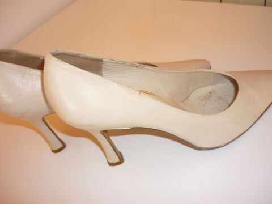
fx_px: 259
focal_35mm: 33
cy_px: 102
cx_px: 136
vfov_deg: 42.9
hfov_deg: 55.4
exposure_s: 1/30
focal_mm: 5.5
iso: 100
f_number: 2.8
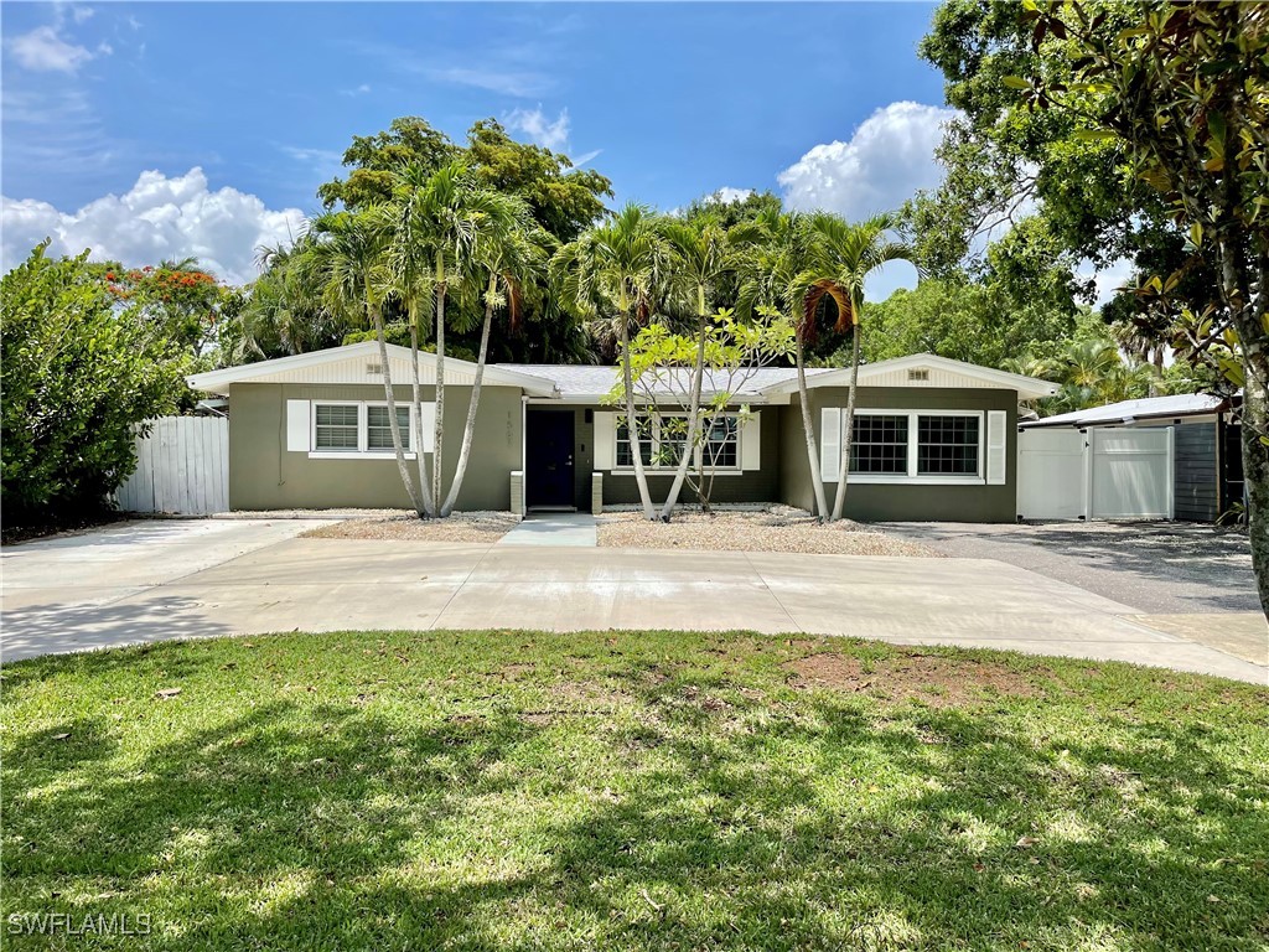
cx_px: 634
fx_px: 953
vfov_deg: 53.1
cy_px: 476
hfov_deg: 67.3
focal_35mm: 26
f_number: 1.6
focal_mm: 5.1
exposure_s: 1/4525
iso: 32
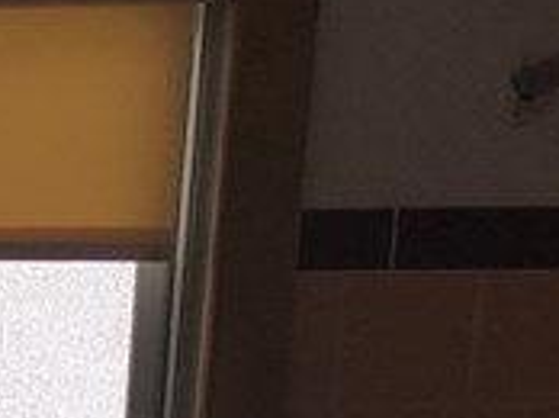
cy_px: 1035
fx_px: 2758
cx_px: -684
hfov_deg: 10.3
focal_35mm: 171
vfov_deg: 8.0
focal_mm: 4.15
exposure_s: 1/413
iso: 25
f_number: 2.2
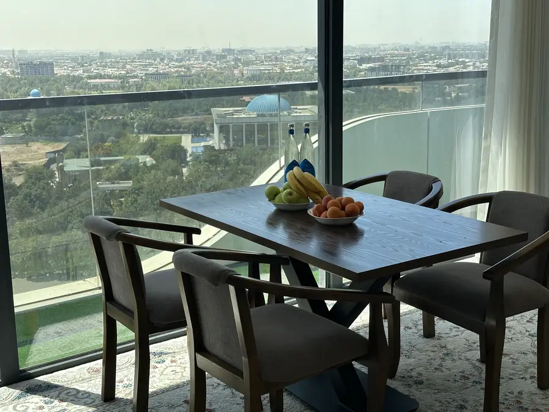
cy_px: 206
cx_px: 274
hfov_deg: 39.7
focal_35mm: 48
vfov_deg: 30.3
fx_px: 761
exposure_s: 1/1171
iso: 64
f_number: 1.78
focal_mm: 6.86
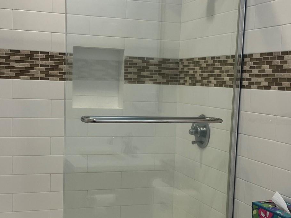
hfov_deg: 32.7
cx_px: 153
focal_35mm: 59
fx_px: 496
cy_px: 142
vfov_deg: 24.7
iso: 80
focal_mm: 5.1
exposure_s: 1/120
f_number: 1.6
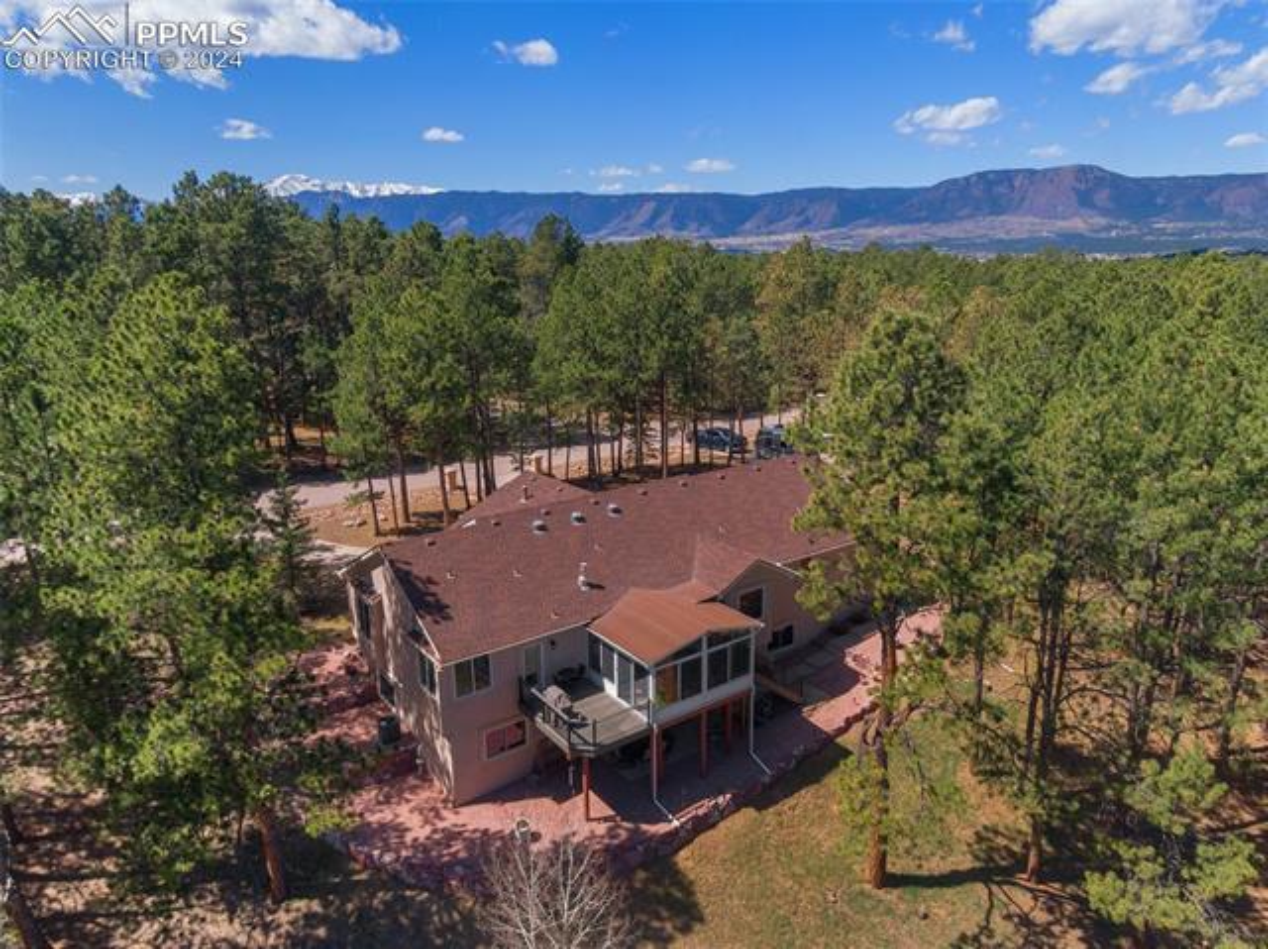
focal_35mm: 24
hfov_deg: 71.6
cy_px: 474
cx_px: 634
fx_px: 878
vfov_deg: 56.8
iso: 100
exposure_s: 1/30
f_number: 2.8
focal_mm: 4.39
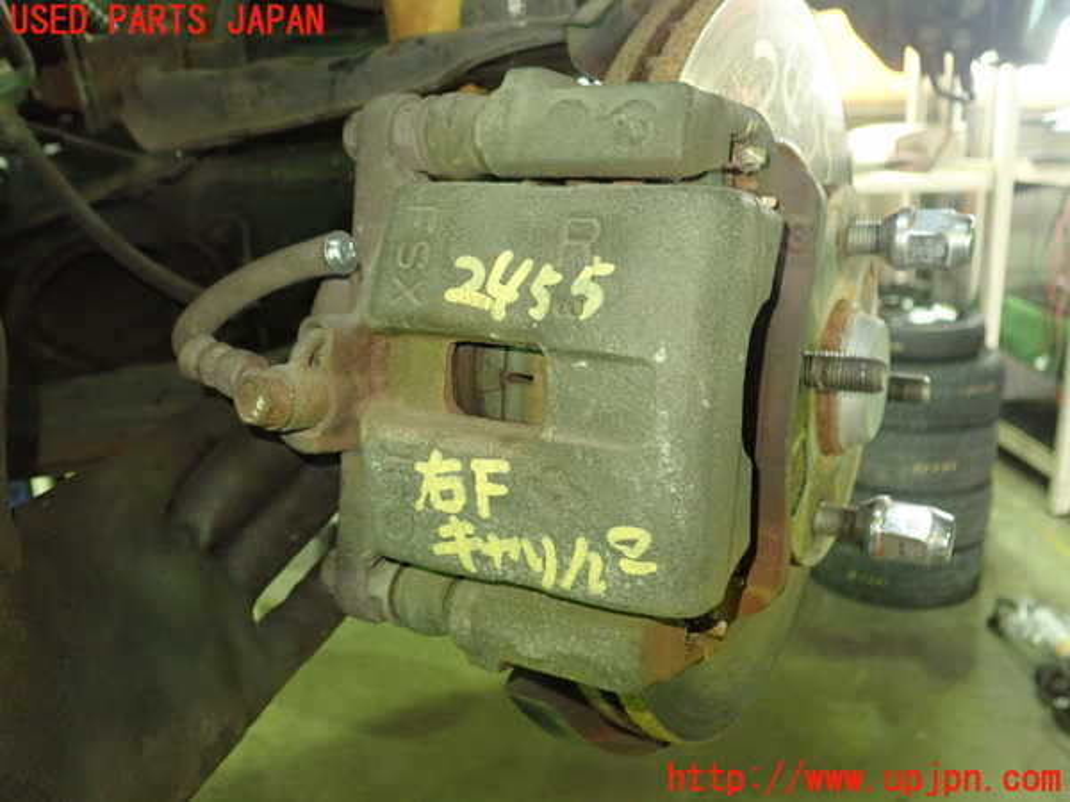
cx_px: 535
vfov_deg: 46.8
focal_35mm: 30
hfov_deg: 60.0
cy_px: 401
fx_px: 927
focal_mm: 5.5
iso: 800
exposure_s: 1/30
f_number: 2.3
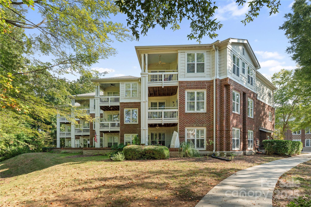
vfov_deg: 64.5
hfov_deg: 86.9
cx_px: 156
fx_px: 164
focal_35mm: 19
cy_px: 104
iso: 320
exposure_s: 1/500
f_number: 6.3
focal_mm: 19
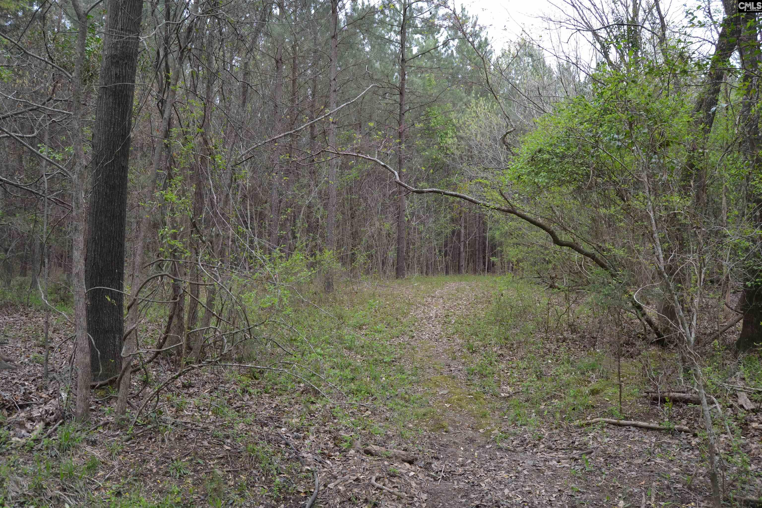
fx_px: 571
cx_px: 381
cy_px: 254
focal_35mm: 27
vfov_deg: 47.9
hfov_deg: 67.4
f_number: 5.6
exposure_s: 1/125
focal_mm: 18
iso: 400
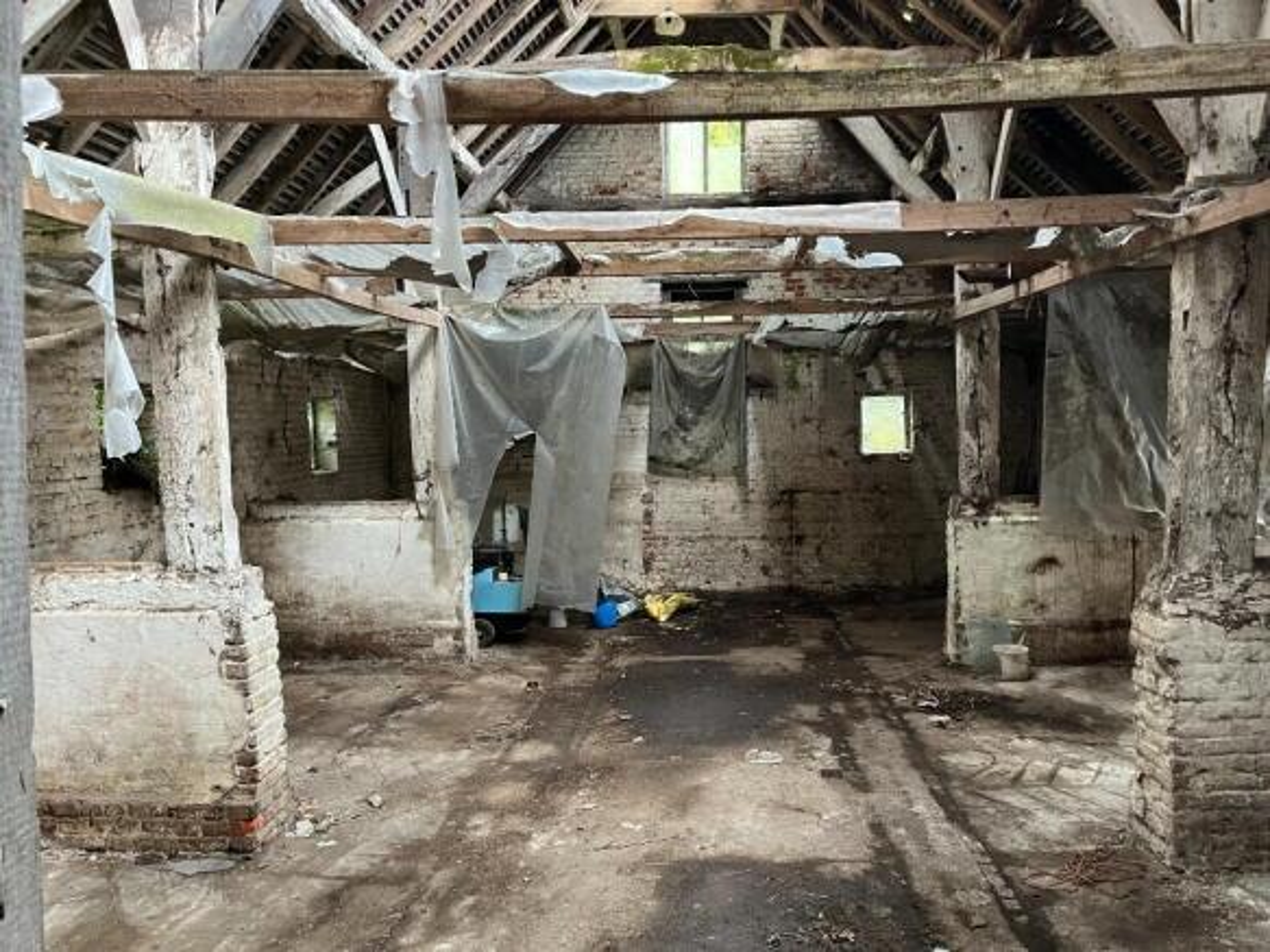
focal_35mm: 26
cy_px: 476
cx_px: 635
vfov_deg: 53.0
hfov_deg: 67.3
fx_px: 954
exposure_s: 1/60
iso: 400
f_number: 1.6
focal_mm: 5.1
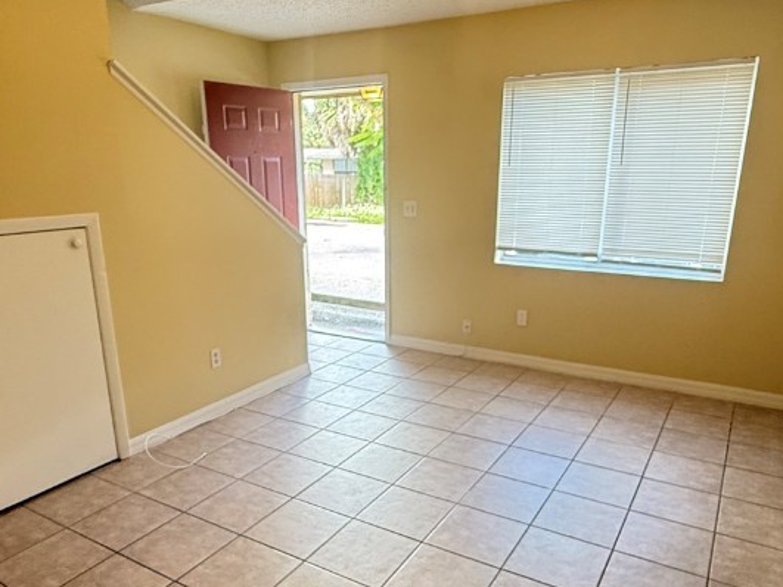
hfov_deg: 65.3
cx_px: 389
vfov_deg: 51.0
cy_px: 351
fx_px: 611
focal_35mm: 27
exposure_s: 1/60
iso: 400
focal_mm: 2.22
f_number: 2.2
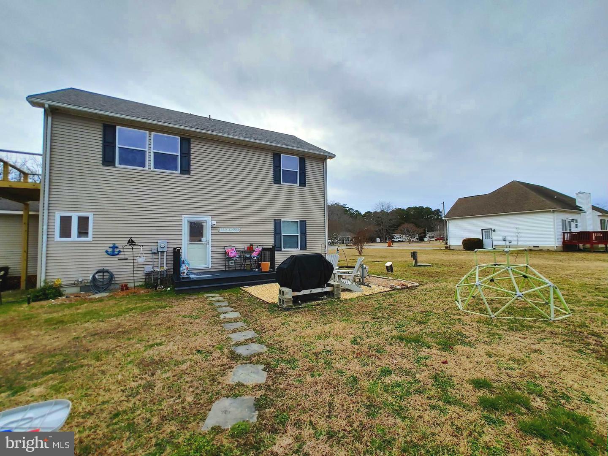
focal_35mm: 15
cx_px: 304
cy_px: 228
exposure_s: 1/405
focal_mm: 1.78
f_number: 1.9
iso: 50
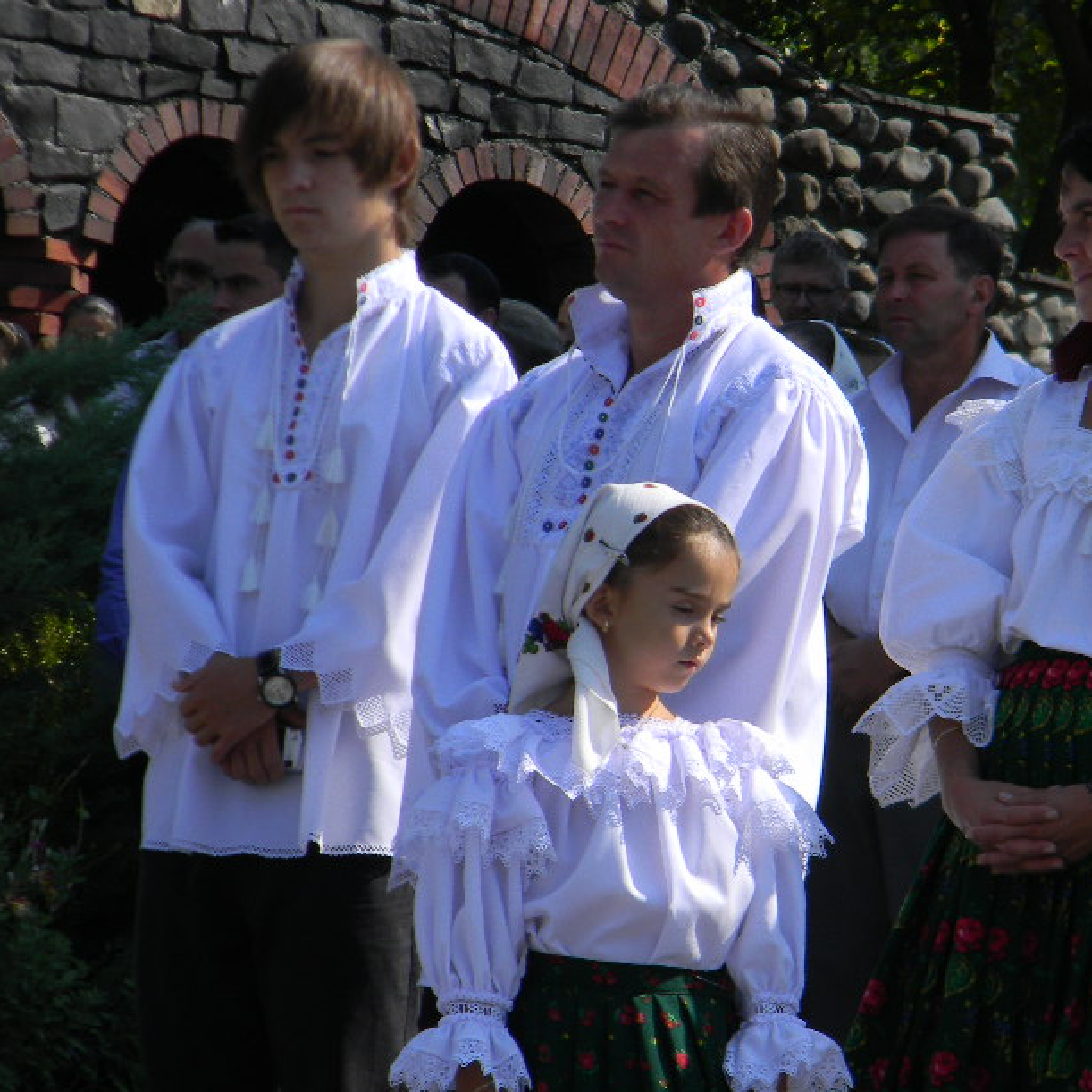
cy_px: 683
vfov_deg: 5.2
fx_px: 11956
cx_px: 813
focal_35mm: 335
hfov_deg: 5.2
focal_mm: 41
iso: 80
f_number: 5.4
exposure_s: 1/432
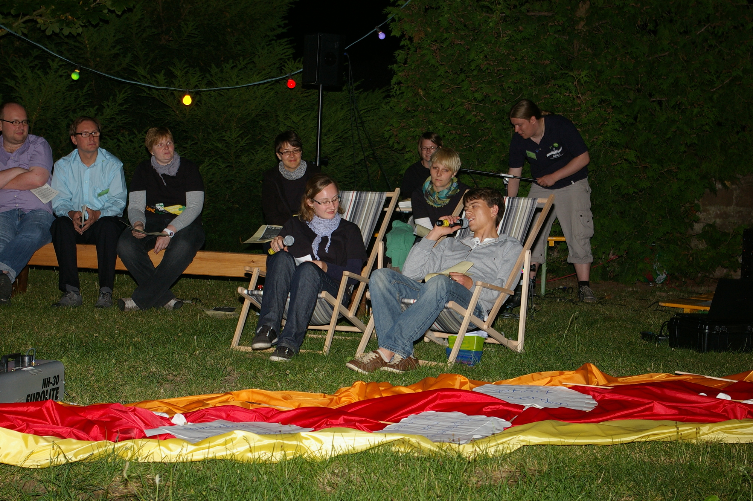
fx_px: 1411
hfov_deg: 29.9
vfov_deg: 20.1
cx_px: 376
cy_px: 250
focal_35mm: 68
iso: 200
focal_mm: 45
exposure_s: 1/60
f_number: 5.6
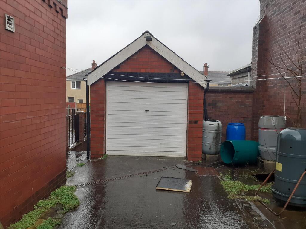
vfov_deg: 51.4
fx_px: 239
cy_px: 114
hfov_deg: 65.3
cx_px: 153
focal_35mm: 27
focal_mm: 3.6
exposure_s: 1/100
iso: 50
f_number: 1.9
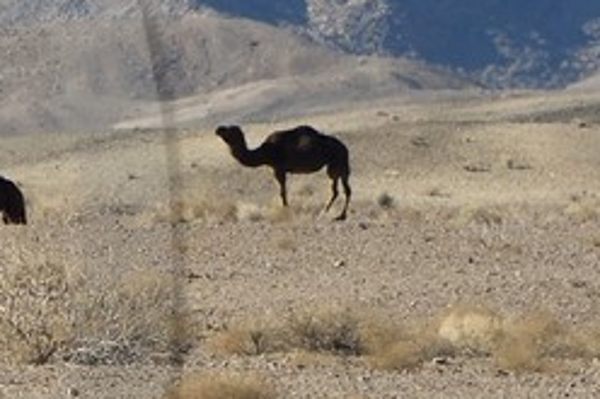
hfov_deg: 1.6
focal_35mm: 1289
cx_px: -827
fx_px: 21468
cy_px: 278
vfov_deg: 1.1
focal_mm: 200
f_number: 10
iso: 200
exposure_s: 1/400
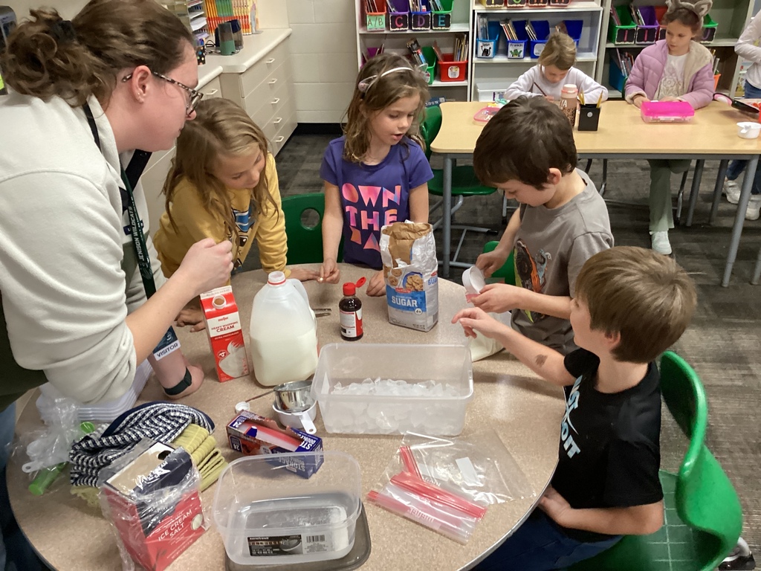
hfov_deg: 58.4
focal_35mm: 31
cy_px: 286
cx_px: 380
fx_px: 682
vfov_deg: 45.4
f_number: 2.4
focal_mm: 3.3
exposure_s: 1/60
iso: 320
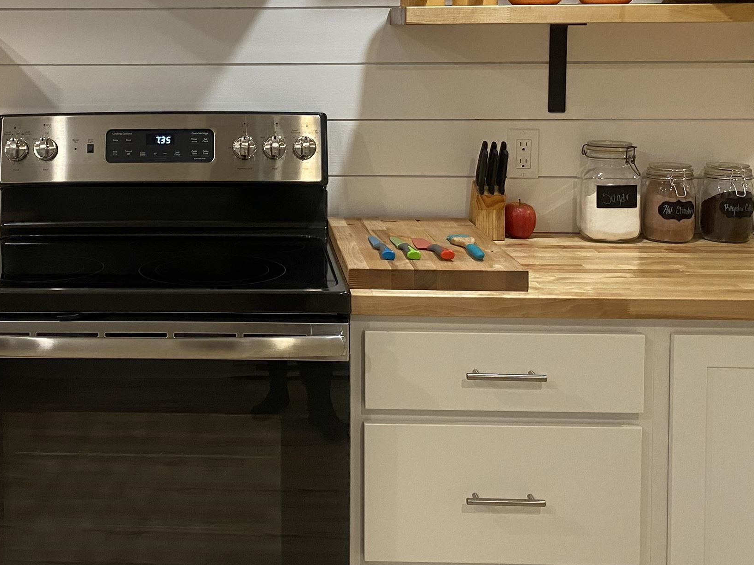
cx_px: 195
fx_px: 1067
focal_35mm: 49
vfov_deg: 29.1
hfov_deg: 38.0
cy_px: 120
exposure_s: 1/60
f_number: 1.8
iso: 160
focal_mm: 4.25
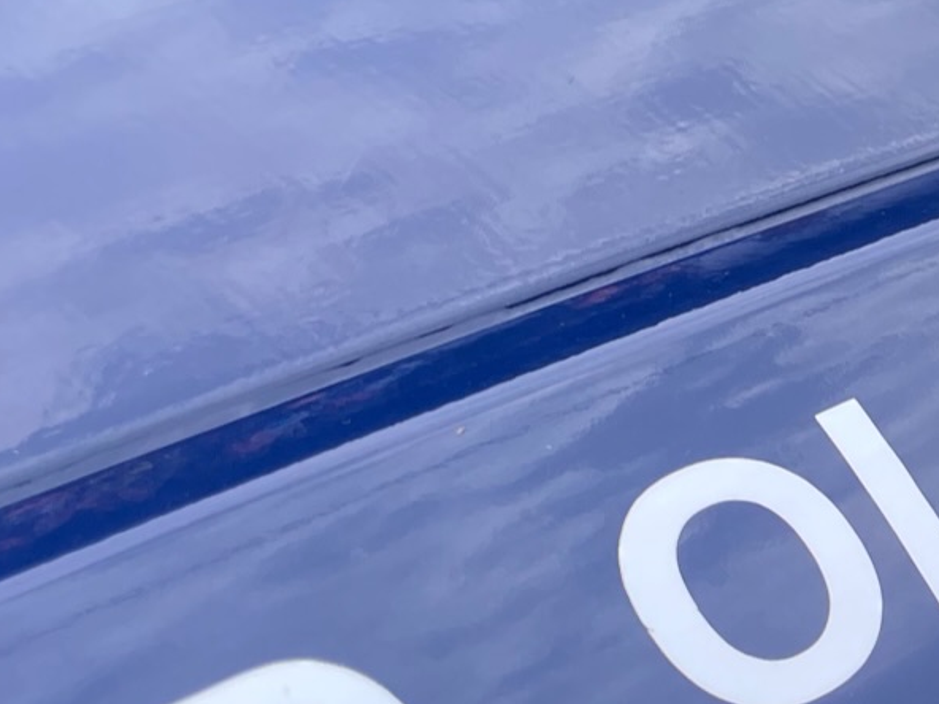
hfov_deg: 19.4
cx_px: 1354
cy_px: 514
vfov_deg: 16.3
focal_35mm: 90
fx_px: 2441
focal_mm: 4.2
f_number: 1.6
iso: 32
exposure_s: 1/716
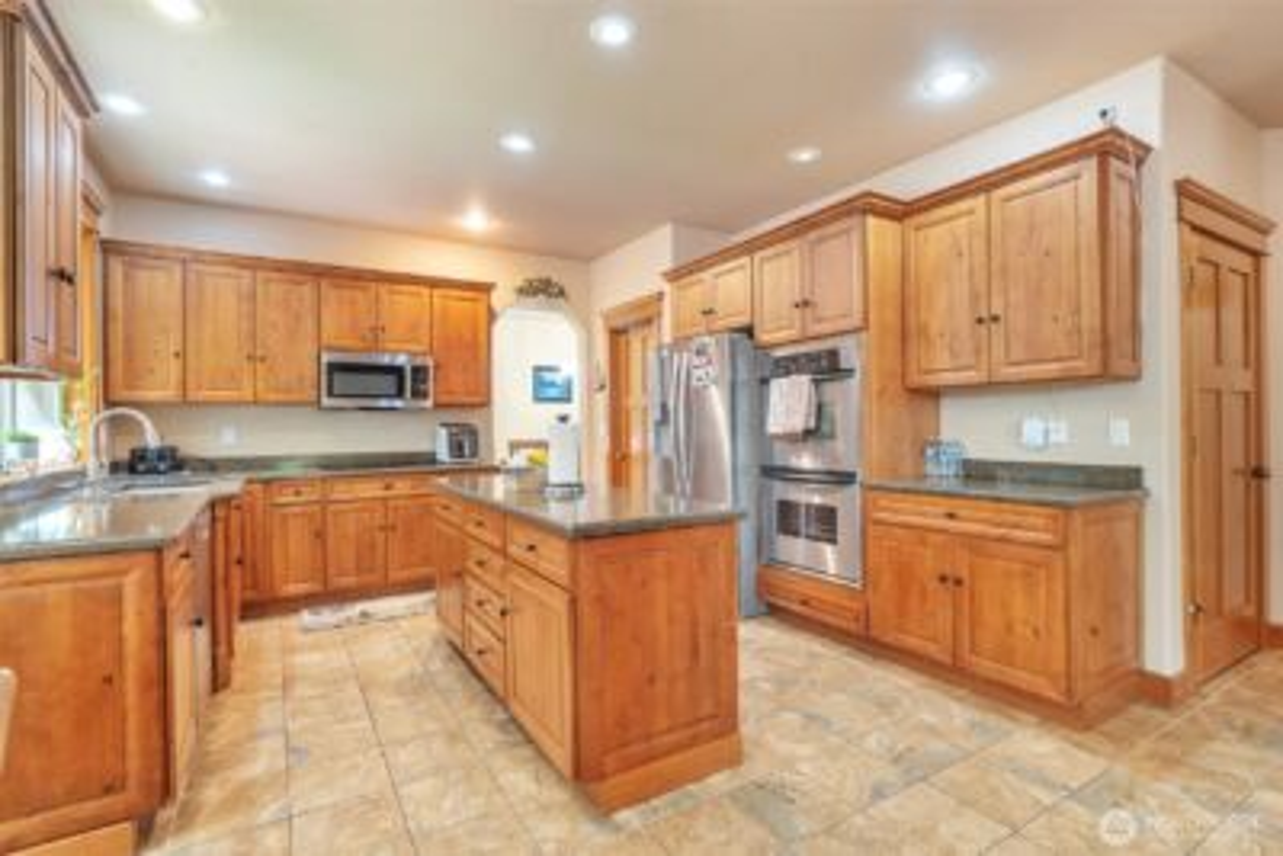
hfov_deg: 91.6
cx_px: 642
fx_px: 624
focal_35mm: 18
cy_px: 428
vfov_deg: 68.9
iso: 400
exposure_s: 1/2
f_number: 8
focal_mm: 17.5
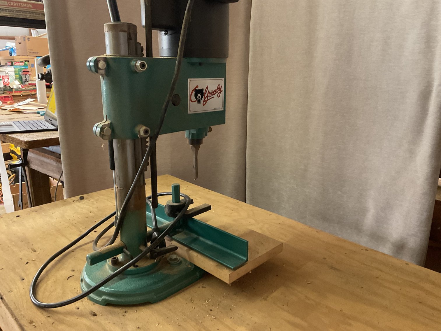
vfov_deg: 48.2
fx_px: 369
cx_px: 220
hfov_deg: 61.7
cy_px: 166
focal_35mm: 29
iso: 250
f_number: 1.8
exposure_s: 1/30
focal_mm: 3
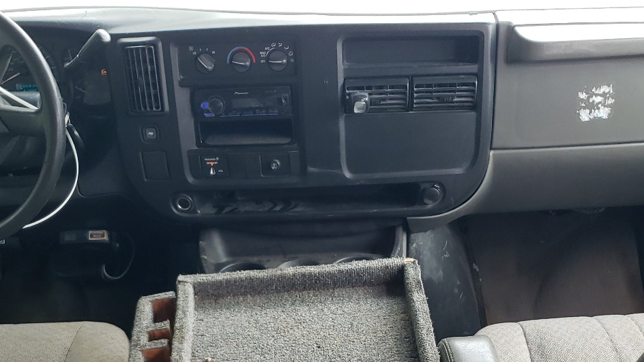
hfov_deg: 42.9
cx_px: 300
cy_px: 372
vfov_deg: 23.7
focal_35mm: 48
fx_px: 820
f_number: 1.5
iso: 60
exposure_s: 1/100
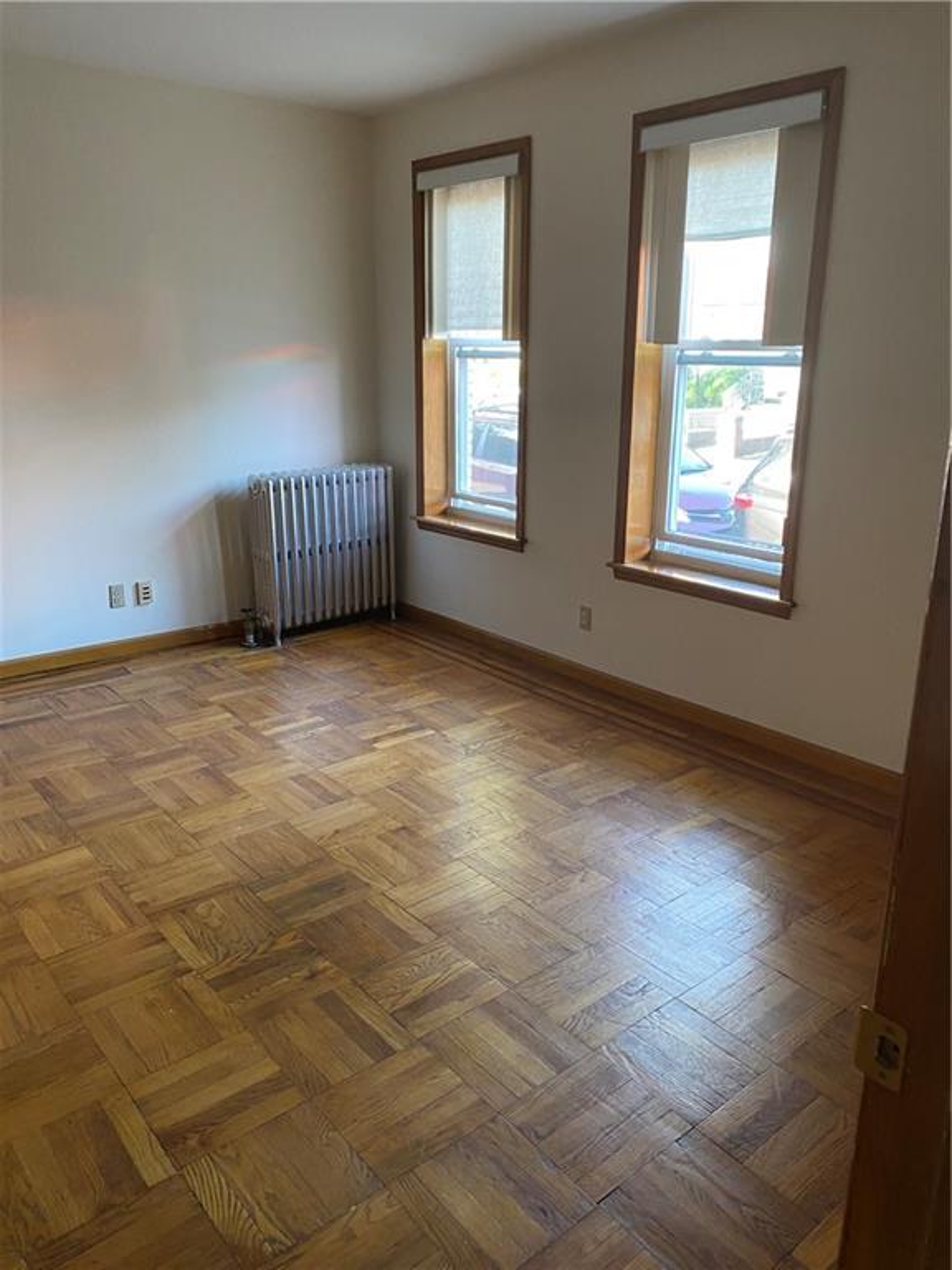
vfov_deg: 67.3
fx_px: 953
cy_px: 635
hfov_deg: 53.1
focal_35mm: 26
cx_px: 476
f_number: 1.8
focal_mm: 4.25
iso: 250
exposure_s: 1/60
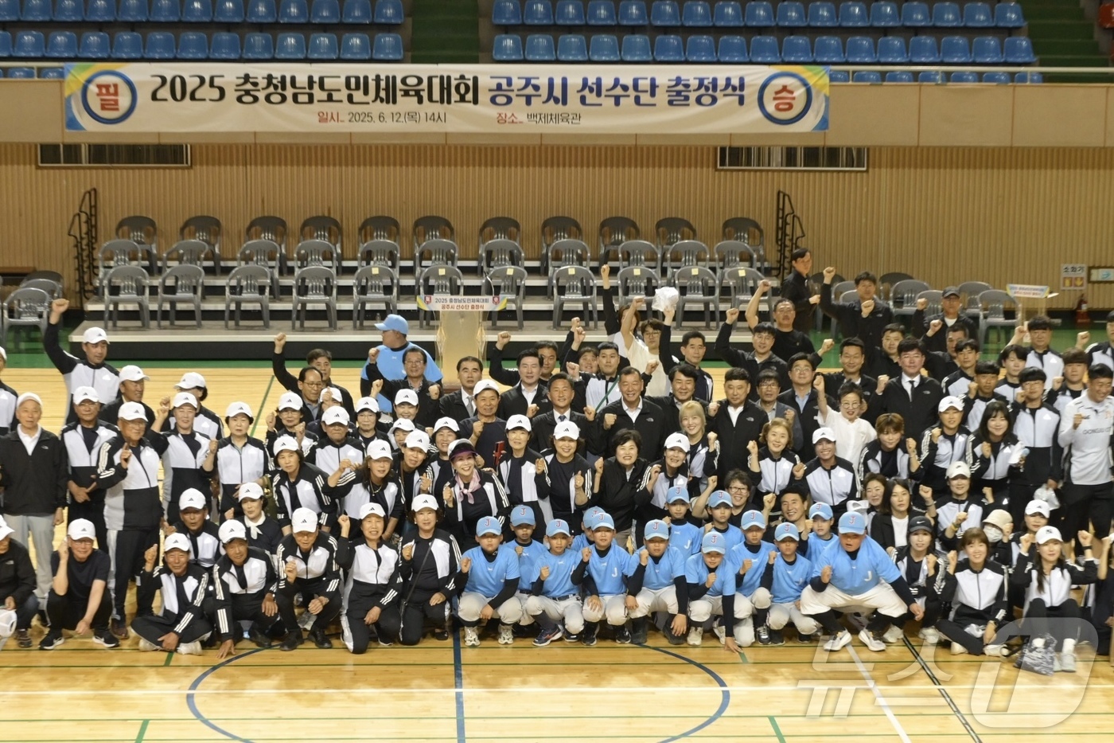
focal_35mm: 37
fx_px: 1145
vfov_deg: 35.9
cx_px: 557
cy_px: 372
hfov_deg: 51.9
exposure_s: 1/160
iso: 2000
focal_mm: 37
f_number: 5
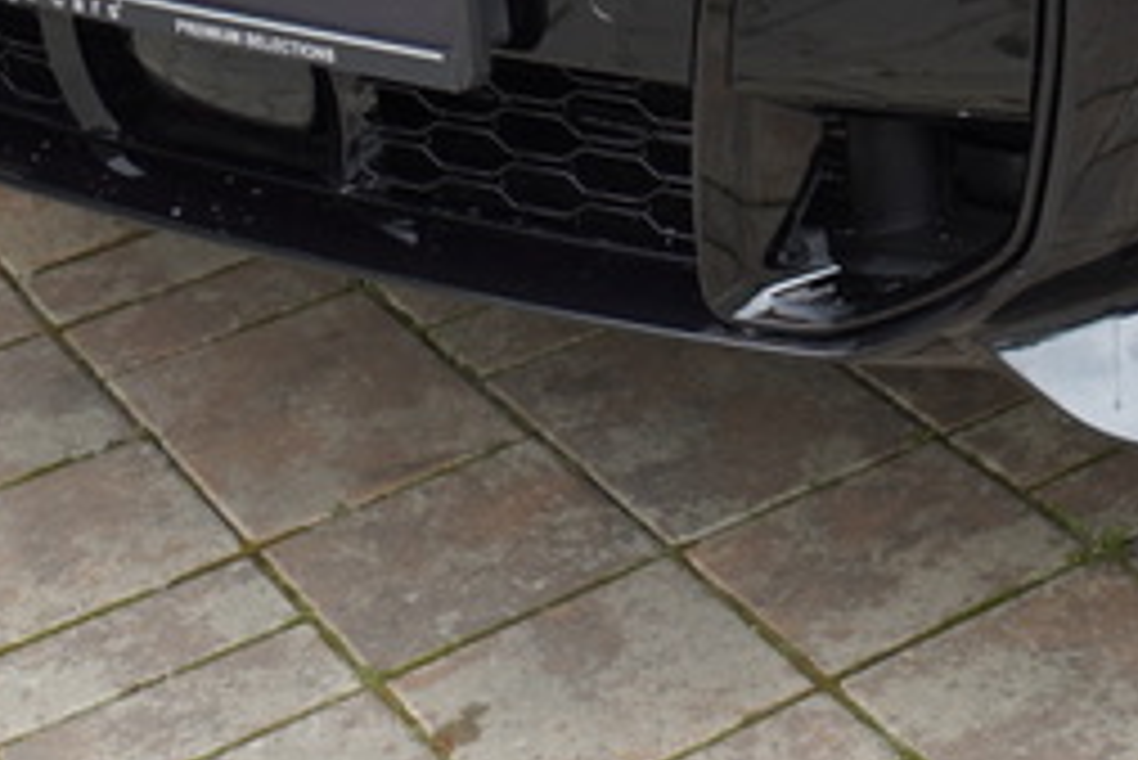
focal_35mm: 116
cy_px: -688
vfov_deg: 10.9
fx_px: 3669
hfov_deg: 17.0
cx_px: 1313
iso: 125
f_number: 4
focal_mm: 18
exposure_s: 1/160
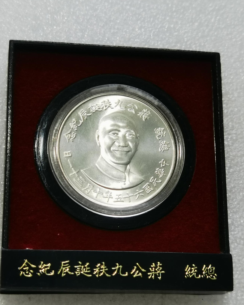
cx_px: 124
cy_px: 164
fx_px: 614
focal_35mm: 68
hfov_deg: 22.5
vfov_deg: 27.9
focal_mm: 6.67
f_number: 1.9
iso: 64
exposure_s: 1/100
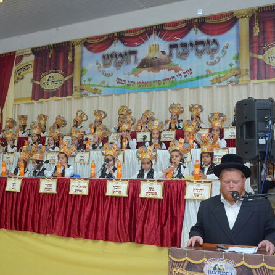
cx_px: 107
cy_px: 146
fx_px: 636
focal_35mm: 71
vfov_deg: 24.4
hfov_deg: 24.3
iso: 1250
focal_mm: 31
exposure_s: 1/125
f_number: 6.3
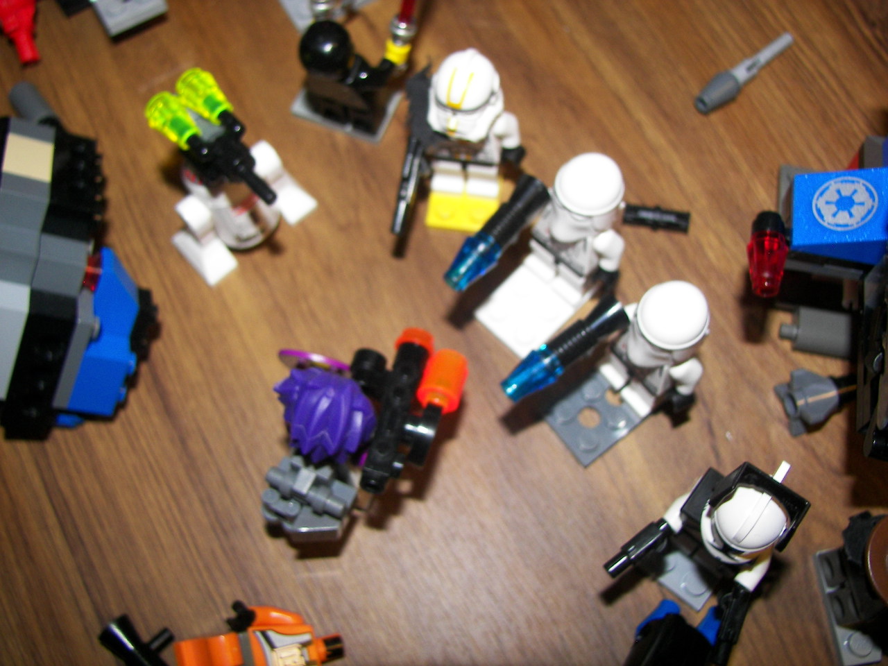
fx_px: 924
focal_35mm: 36
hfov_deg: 51.4
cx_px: 444
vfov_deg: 39.7
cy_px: 333
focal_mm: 6
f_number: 2.8
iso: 100
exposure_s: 1/30
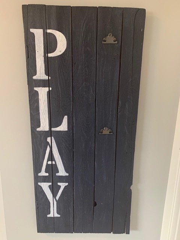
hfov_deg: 53.1
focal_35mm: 26
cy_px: 120
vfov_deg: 67.3
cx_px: 90
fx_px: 180
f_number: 1.8
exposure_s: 1/42
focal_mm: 4.25
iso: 400
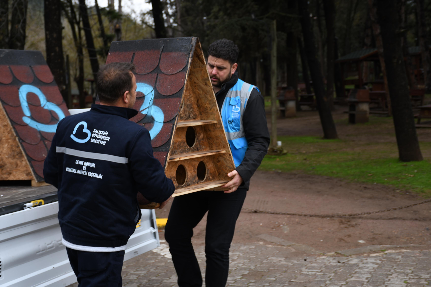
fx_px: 802
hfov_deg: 30.1
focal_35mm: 67
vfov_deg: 20.3
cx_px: 216
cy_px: 144
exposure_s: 1/160
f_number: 4.5
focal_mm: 45
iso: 100
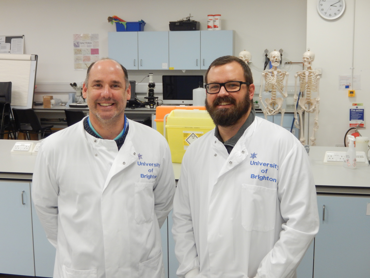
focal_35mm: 51
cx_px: 185
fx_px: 545
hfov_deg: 37.5
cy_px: 139
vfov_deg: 28.6
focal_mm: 9.2
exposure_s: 1/30
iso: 280
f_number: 4.5
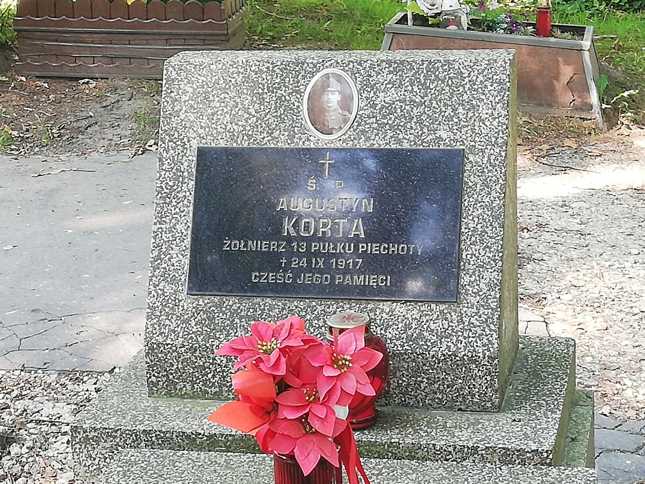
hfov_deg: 21.1
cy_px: 242
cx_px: 322
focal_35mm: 93
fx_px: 1733
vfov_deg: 15.9
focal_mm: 3.81
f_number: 2.2
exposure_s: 1/50
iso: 64
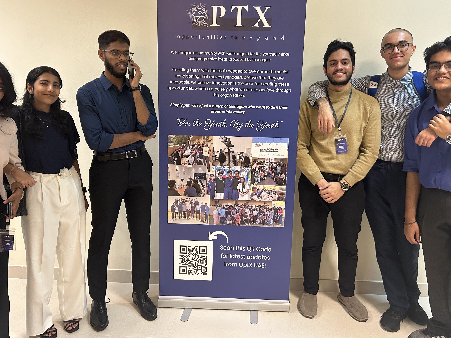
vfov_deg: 46.7
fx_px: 391
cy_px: 145
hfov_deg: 59.9
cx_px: 215
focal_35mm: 30
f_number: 1.5
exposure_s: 1/50
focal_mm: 5.7
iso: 250
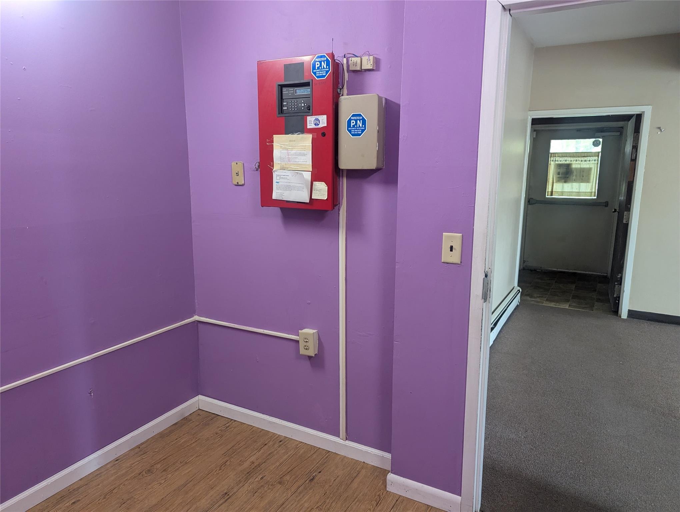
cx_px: 340
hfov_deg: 71.5
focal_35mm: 24
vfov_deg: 56.9
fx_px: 472
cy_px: 256
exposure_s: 1/120
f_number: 1.85
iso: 441
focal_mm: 6.81
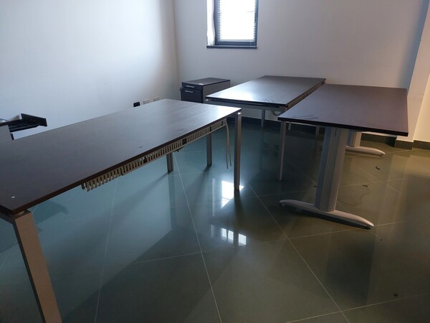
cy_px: 162
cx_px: 215
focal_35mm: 25
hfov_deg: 69.4
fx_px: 311
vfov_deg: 54.9
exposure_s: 1/50
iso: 400
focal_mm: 5.23
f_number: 1.8
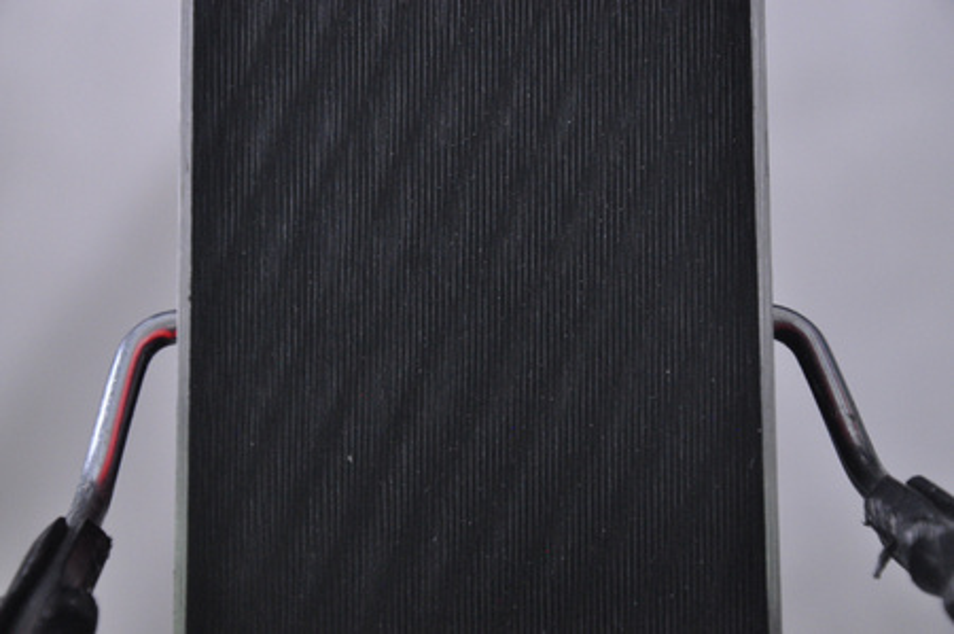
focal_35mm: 158
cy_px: 317
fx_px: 4169
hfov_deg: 13.1
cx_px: 477
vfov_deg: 8.7
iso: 3200
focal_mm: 105
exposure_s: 1/125
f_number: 9.5
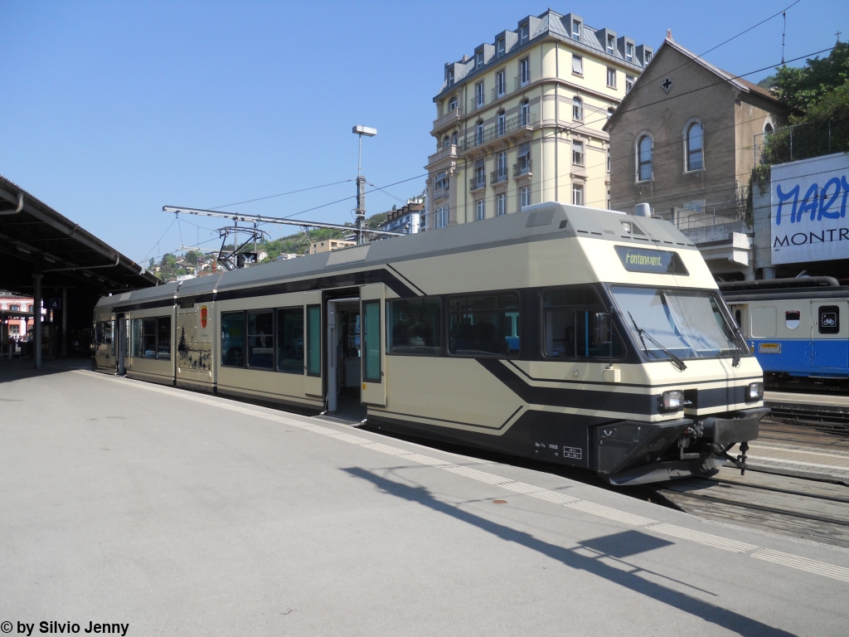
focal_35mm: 28
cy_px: 318
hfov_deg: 63.4
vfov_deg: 49.7
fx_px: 687
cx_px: 424
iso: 80
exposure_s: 1/320
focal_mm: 5
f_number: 5.4
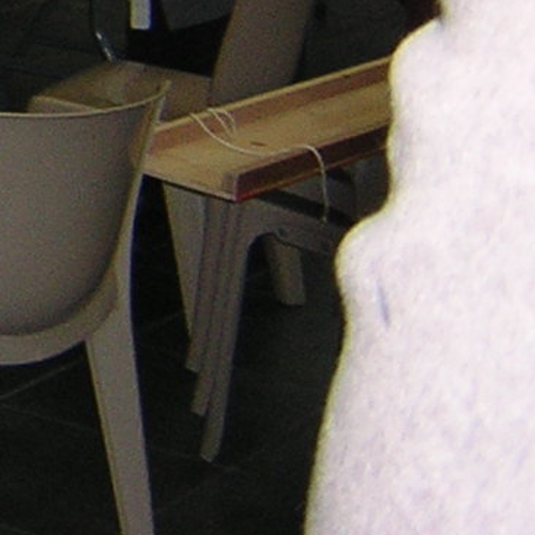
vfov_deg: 12.0
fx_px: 2431
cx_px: -620
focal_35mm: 139
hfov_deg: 11.1
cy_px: -285
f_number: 2.6
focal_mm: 4.7
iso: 256
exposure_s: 1/60.1
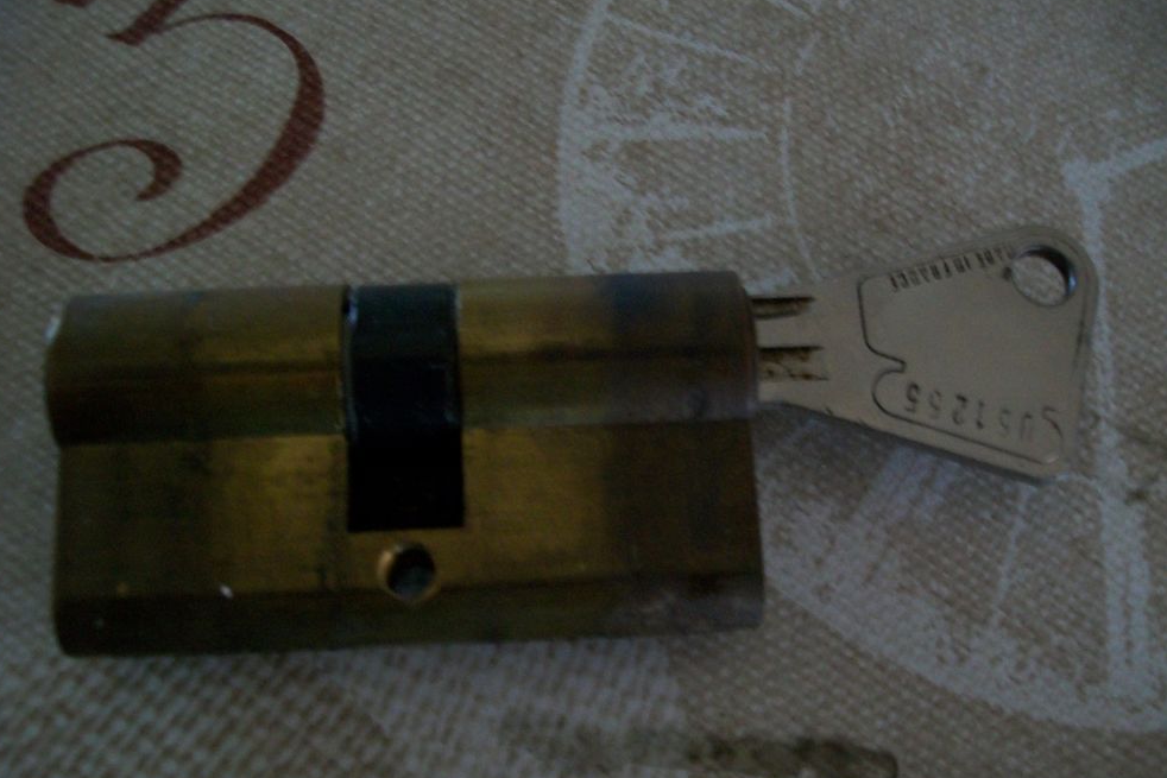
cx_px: 579
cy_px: 437
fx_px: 1167
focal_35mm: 36
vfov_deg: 36.8
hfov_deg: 53.1
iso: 200
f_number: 2.7
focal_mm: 6.1
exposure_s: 1/8
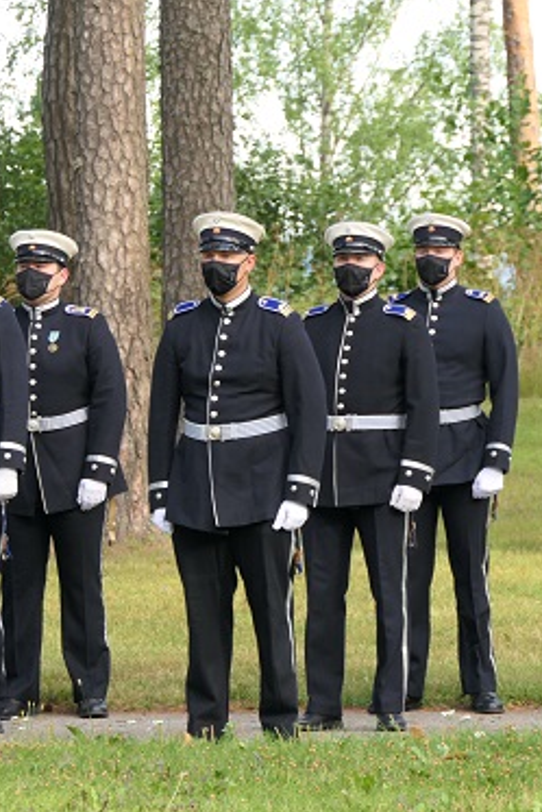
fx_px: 6678
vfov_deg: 7.0
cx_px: 311
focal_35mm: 296
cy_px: 407
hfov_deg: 4.6
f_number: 4.3
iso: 125
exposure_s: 1/100
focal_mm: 71.4
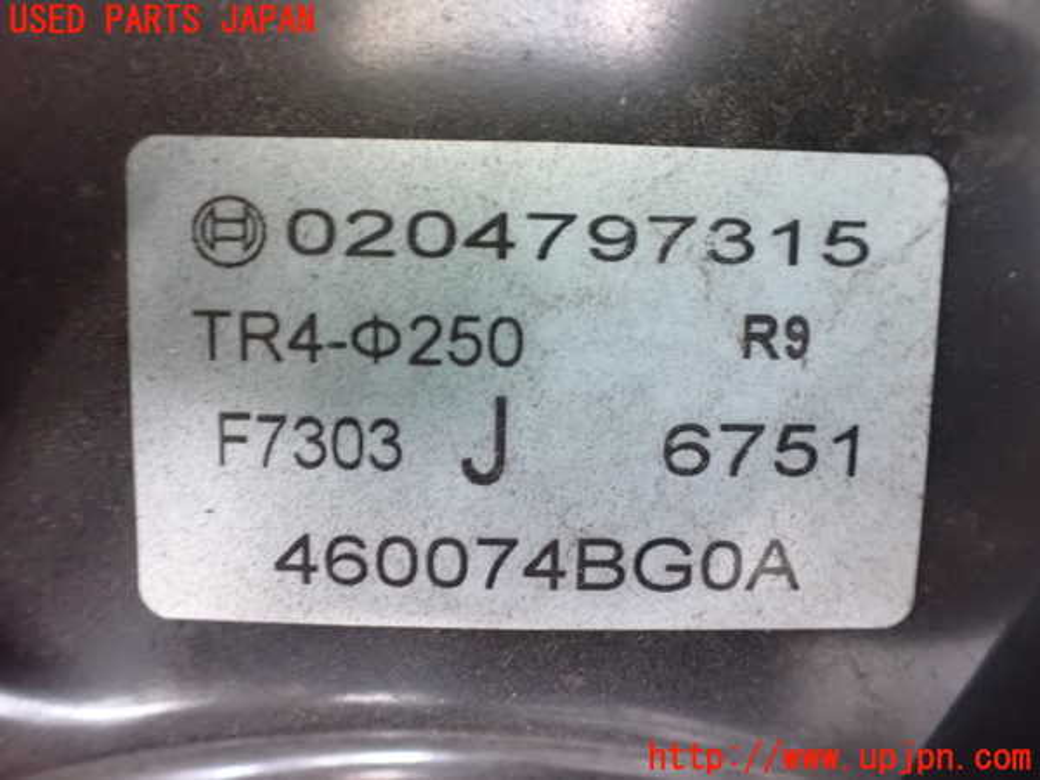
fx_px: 901
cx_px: 520
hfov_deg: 60.0
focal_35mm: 30
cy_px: 390
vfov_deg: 46.8
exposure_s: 1/13
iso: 1600
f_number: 2.3
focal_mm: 5.4
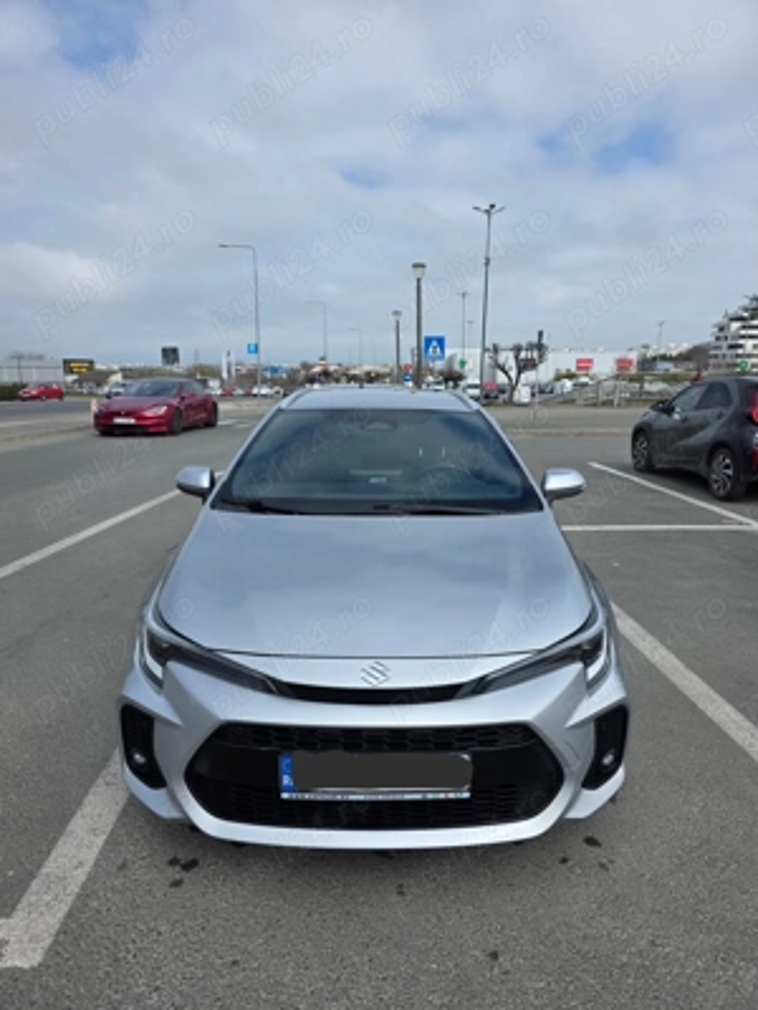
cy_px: 505
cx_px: 379
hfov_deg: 58.9
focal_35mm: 23
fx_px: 672
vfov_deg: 73.9
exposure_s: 1/7333
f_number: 1.7
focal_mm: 6.3
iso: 80
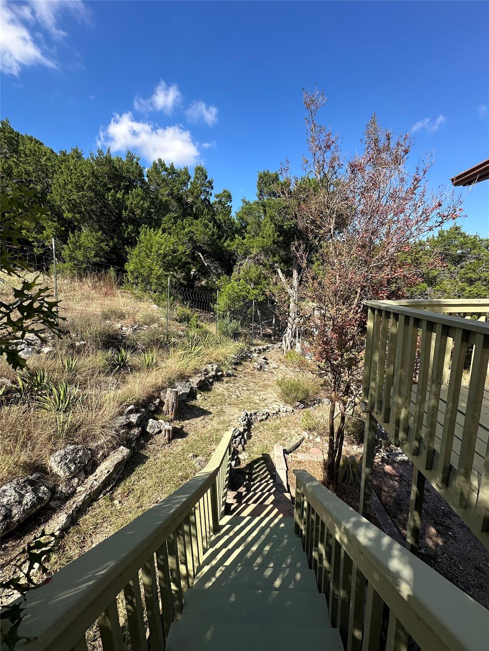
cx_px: 244
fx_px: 264
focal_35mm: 14
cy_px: 326
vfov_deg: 102.1
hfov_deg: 85.7
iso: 40
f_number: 2.2
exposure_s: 1/1062
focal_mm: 2.22
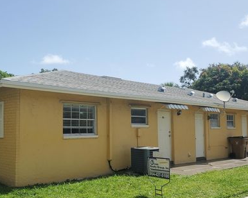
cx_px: 95
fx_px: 286
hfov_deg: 46.5
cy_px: 112
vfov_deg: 38.2
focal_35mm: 39
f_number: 2.4
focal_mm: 4.3
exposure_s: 1/1402
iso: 50
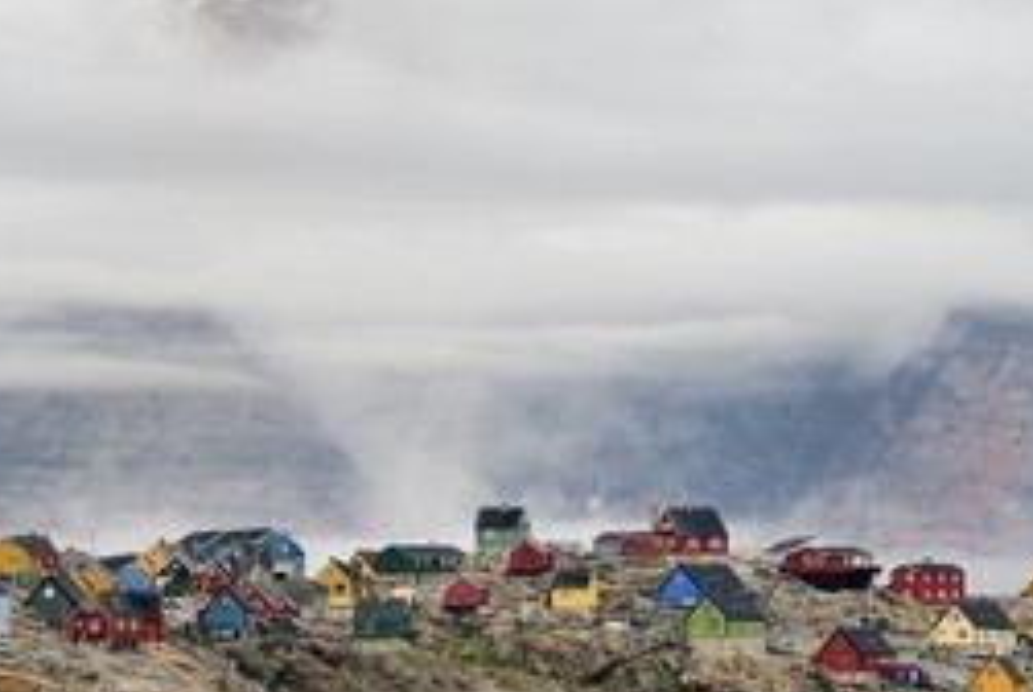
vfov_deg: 4.9
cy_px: 371
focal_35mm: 284
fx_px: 8159
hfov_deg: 7.2
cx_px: 535
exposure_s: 1/320
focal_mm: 170
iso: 400
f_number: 11
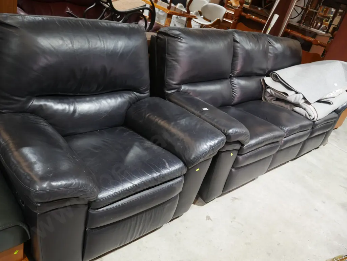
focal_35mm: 32
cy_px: 130
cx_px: 174
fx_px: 321
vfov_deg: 44.2
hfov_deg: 56.8
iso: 500
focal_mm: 16
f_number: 3.6
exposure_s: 1/60
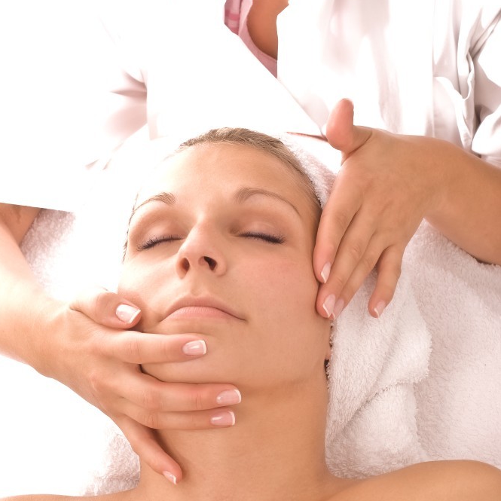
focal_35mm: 96
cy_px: 322
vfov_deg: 18.1
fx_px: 1572
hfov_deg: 18.1
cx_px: 250
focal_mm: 50
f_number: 9.5
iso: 100
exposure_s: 1/125
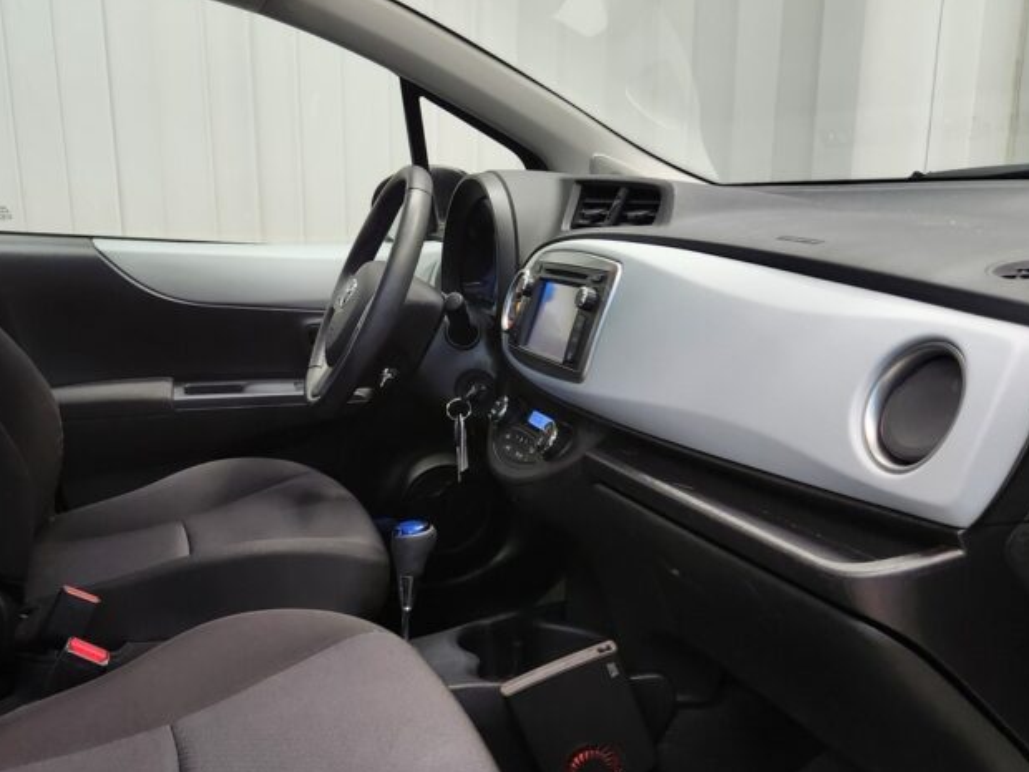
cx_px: 334
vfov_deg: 37.5
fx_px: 1130
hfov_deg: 48.1
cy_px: 488
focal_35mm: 38
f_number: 1.8
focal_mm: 5.4
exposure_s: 1/100
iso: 200
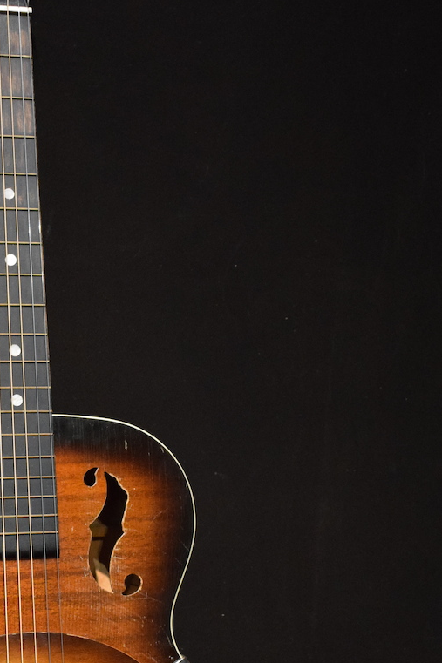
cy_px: 443
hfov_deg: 18.7
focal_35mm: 71
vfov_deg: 28.3
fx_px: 1308
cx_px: 12
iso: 3200
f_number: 4
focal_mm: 24
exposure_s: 1/25
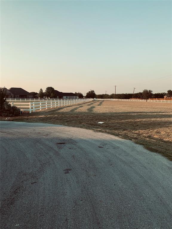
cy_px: 114
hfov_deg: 53.1
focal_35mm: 26
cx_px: 86
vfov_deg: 67.3
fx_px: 172
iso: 25
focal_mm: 4.25
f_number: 1.8
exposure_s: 1/856
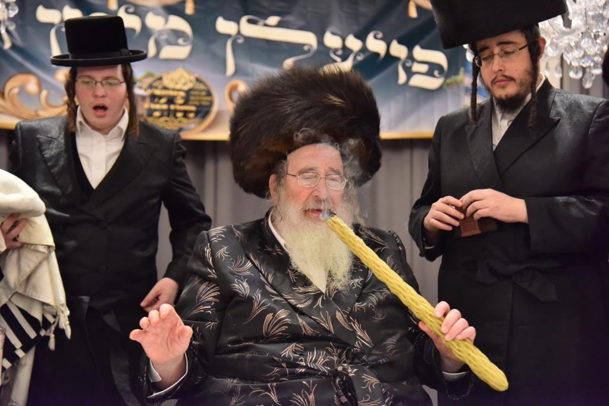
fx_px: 981
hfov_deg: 34.5
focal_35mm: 58
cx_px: 304
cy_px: 203
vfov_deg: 23.4
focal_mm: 58
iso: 2500
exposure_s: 1/250
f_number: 4
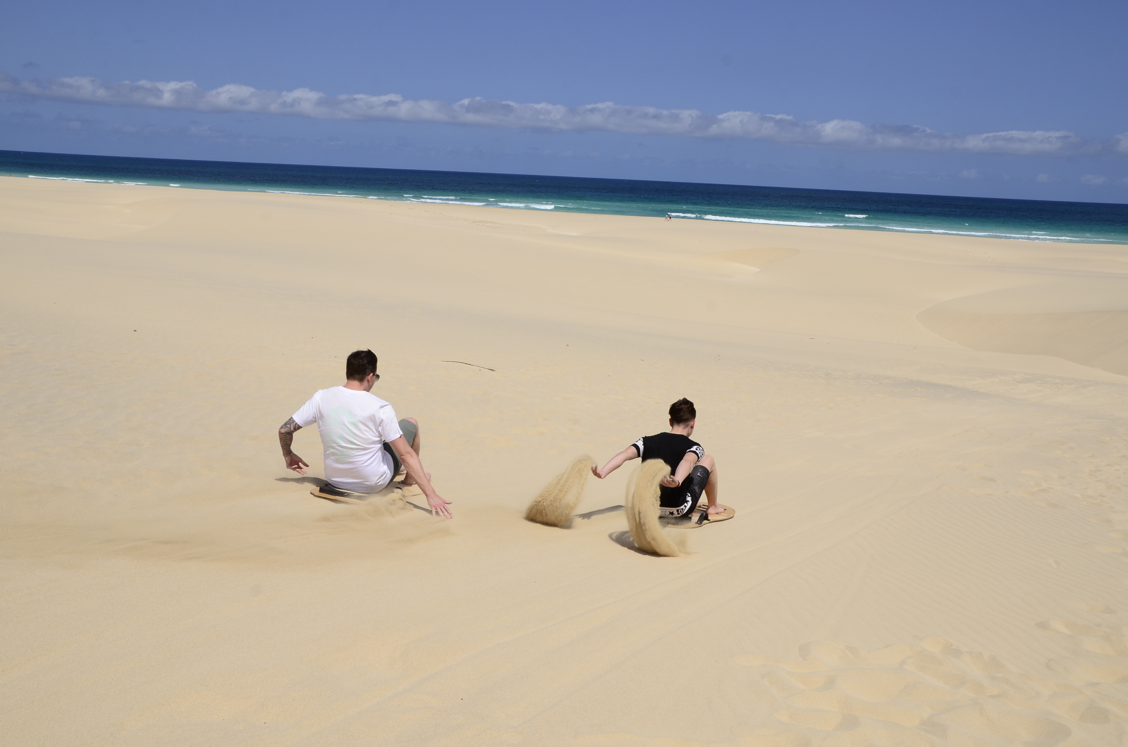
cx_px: 564
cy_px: 374
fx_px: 1126
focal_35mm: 36
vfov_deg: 36.7
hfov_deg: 53.2
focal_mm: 24
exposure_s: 1/640
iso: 200
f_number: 13
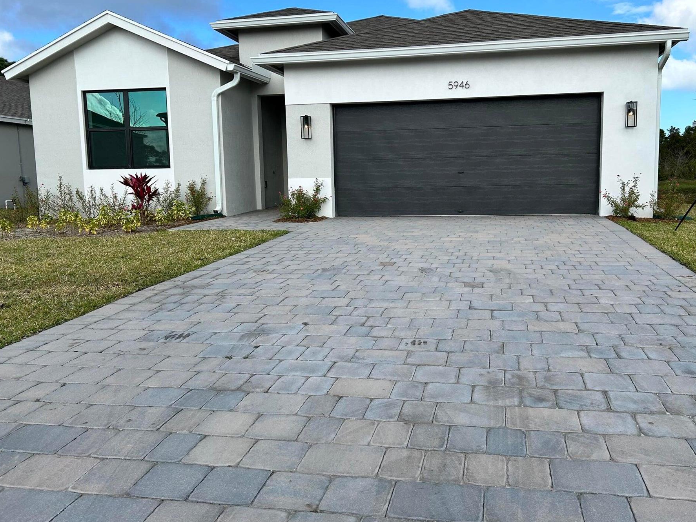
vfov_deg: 46.8
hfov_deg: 59.9
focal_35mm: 30
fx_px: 603
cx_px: 379
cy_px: 254
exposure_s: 1/3077
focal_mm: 5.7
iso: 50
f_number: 1.5
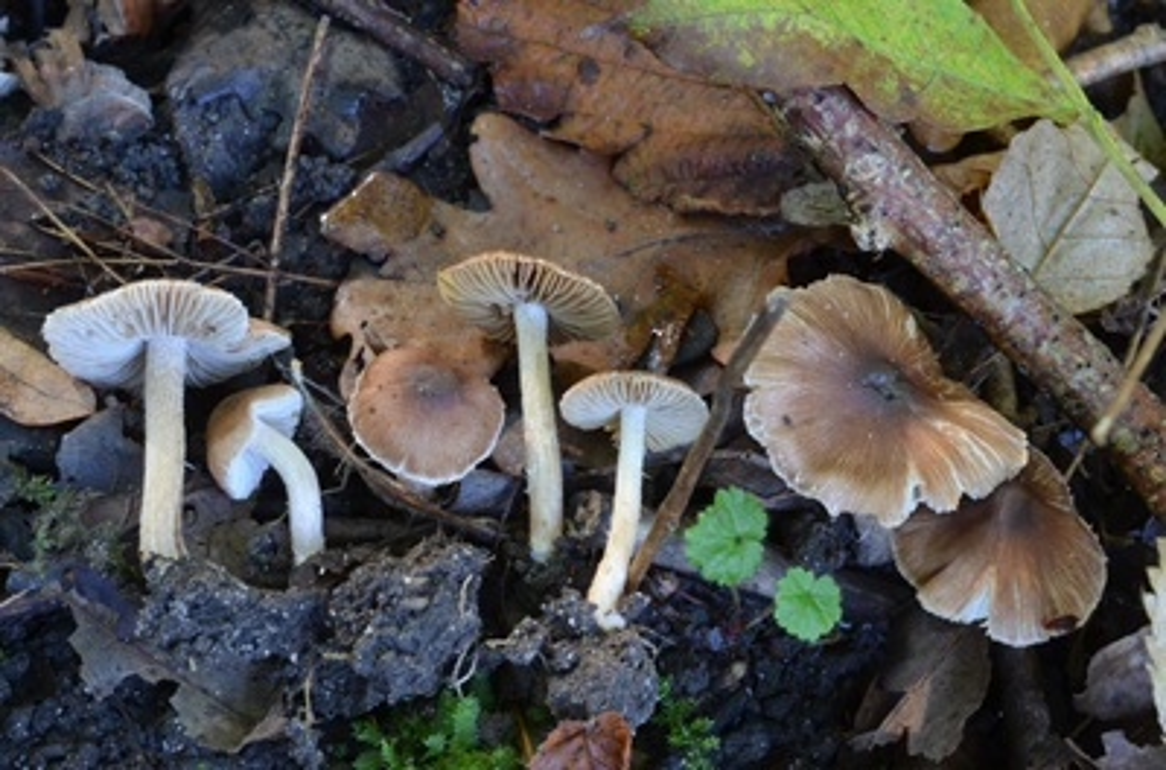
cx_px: 583
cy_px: 385
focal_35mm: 60
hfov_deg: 33.5
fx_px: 1937
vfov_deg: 22.5
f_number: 16
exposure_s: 2
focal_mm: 40
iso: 100
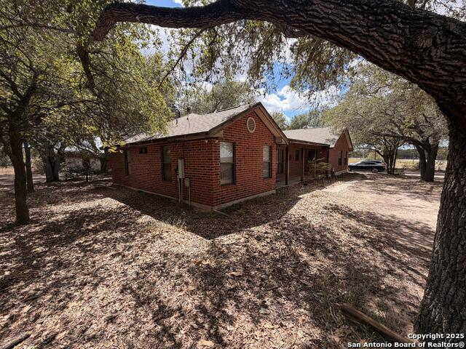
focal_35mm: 14
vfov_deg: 85.7
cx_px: 233
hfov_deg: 102.1
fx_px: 188
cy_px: 174
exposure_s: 1/545
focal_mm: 2.22
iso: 40
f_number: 2.2
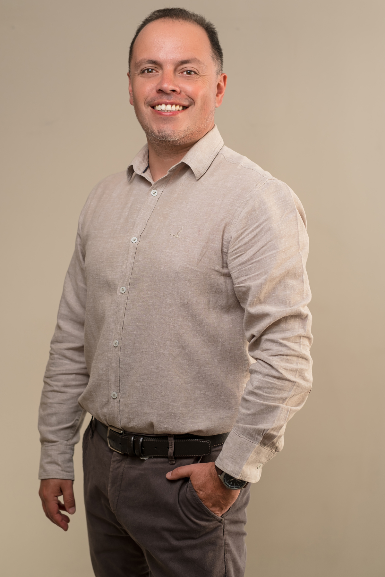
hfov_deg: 18.2
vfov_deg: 27.0
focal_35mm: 75
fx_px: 1203
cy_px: 288
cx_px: 192
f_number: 2.5
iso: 160
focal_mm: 50
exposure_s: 1/80
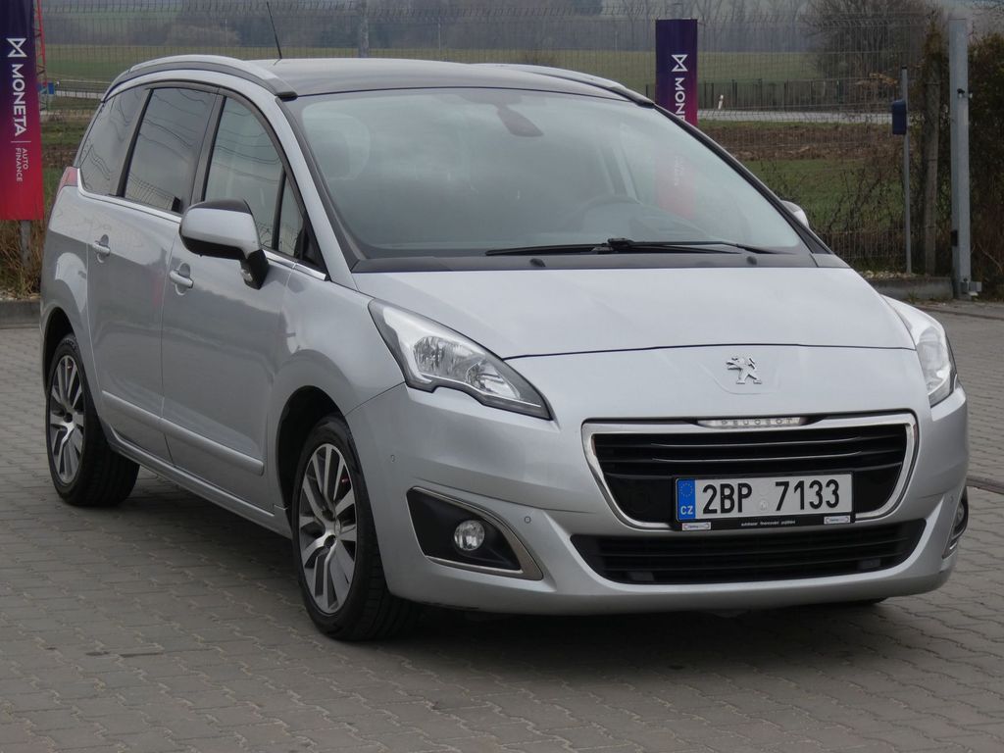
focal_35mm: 93
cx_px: 502
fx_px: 2697
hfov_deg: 21.1
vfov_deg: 15.9
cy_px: 376
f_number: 5
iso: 80
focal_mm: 16.6
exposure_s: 1/160
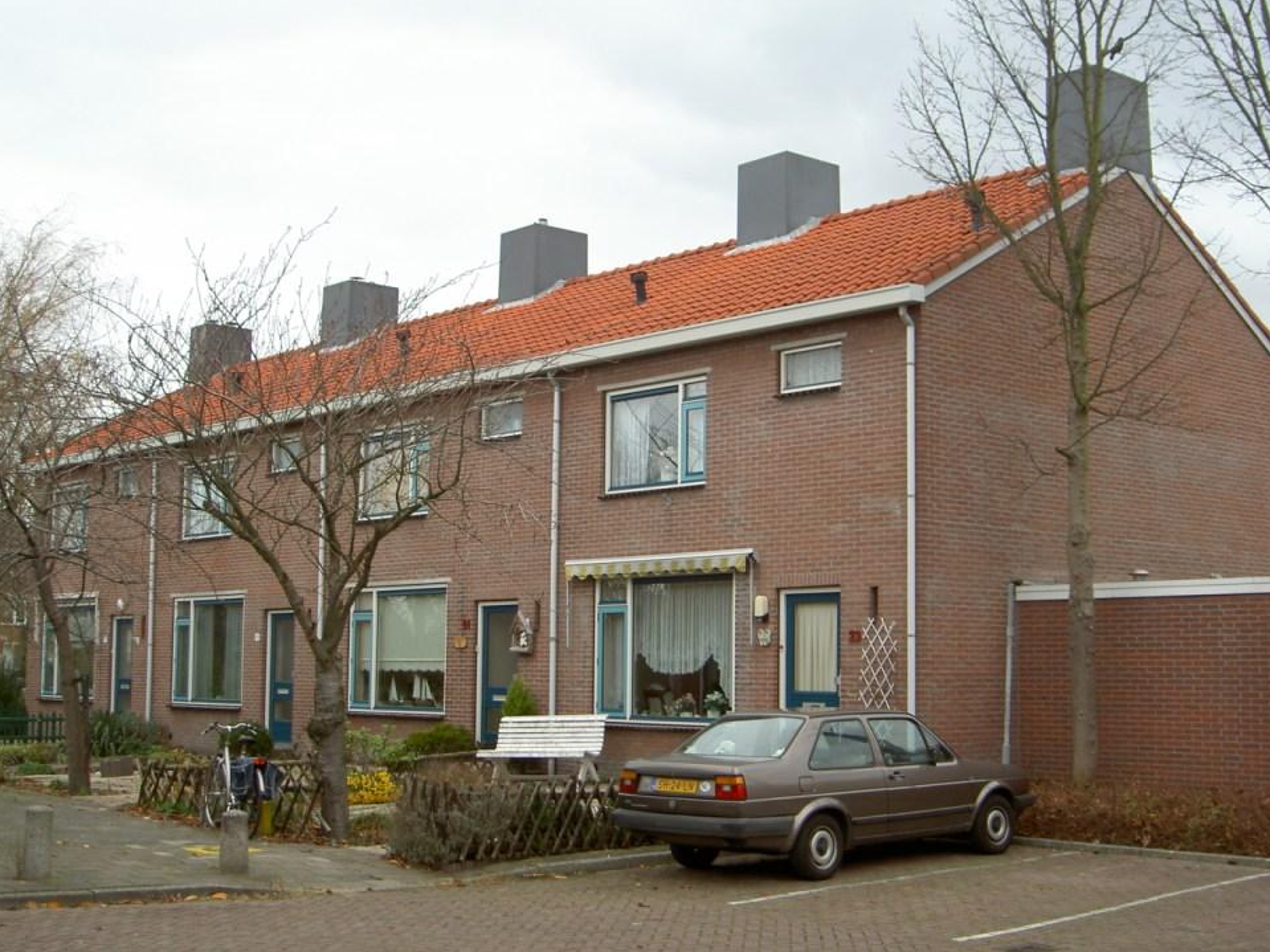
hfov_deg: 40.4
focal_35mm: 47
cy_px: 489
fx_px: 1724
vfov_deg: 30.9
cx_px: 650
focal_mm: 9
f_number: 2.9
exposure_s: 1/10
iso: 50
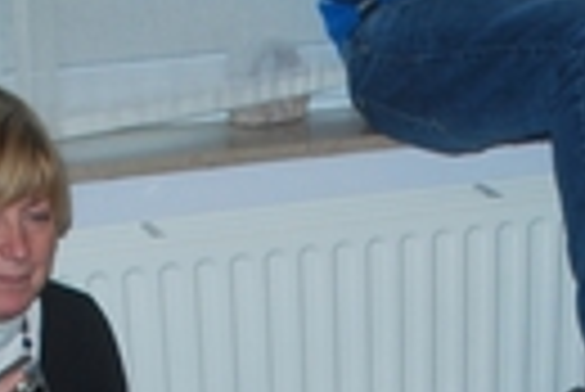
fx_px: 2033
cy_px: 881
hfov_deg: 16.3
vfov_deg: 9.9
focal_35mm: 125
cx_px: 396
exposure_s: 1/60
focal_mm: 18
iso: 200
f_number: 3.5
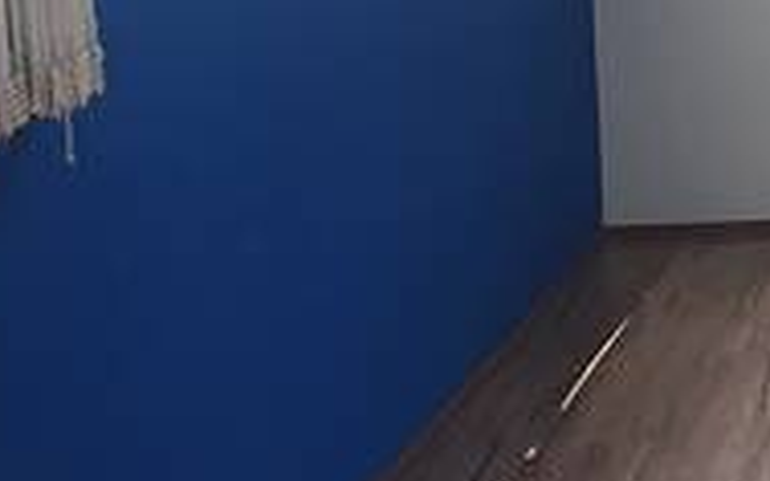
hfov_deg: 15.9
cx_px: 1507
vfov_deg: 11.9
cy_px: -220
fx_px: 2203
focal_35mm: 105
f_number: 2.2
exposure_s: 1/60
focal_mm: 1.8
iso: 50
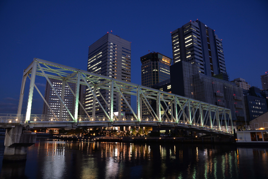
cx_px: 134
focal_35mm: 24
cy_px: 90
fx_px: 179
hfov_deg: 73.8
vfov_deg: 53.1
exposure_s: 1/2
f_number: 8
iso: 800
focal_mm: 24
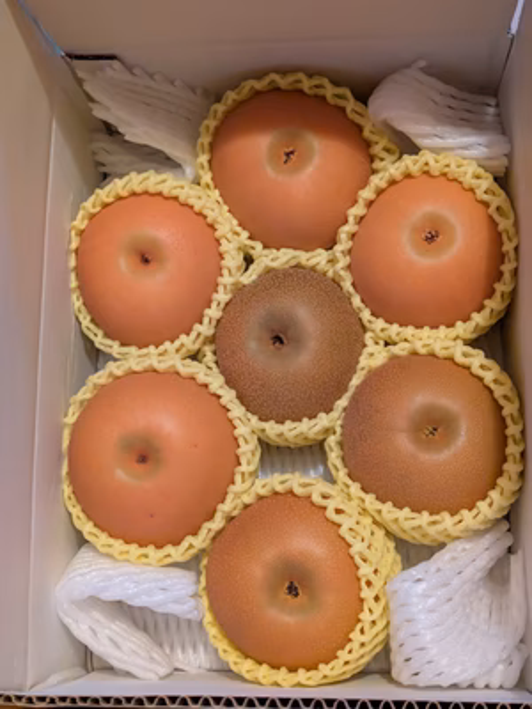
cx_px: 266
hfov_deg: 28.6
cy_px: 354
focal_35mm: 51
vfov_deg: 37.5
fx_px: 1045
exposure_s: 1/25
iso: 826
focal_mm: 5.43
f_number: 1.89
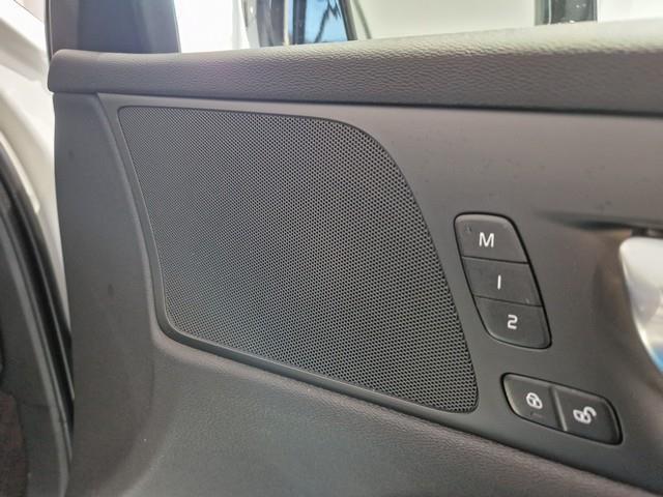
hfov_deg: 73.9
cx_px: 332
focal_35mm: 23
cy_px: 248
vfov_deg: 58.9
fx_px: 441
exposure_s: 1/100
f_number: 1.8
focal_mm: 5.4
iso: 1000
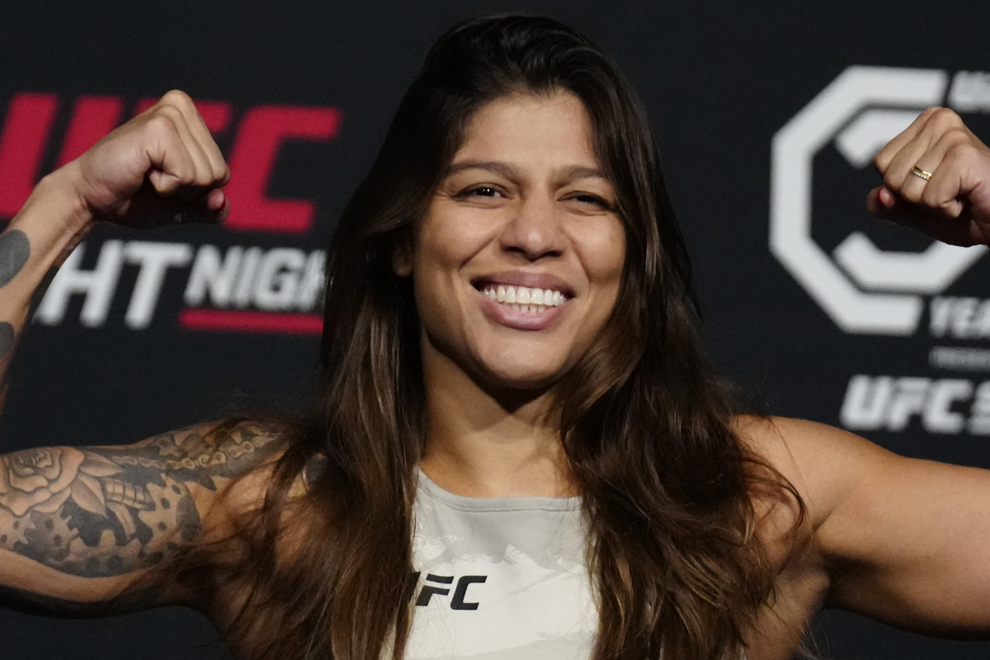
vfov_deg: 6.5
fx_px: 5802
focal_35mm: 211
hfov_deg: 9.8
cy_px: 330
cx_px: 495
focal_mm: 141
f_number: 2.8
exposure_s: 1/1250
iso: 6400
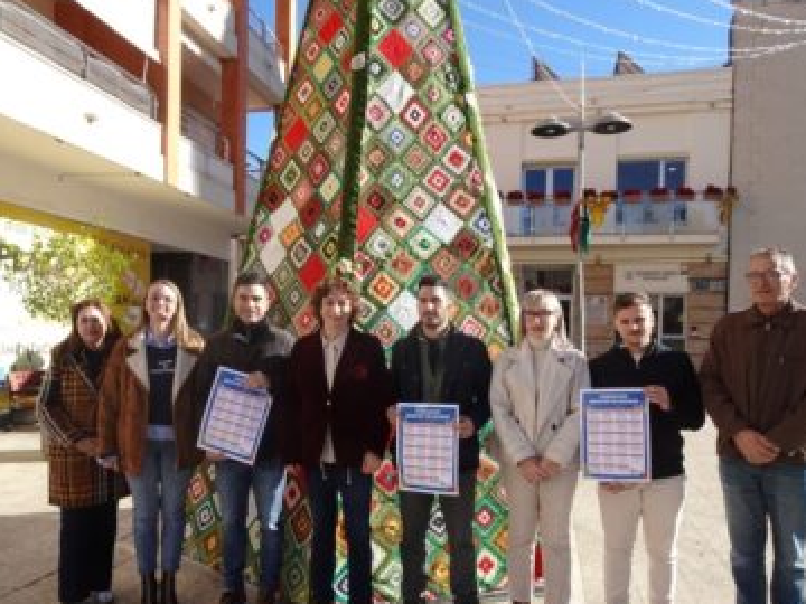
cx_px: 396
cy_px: 346
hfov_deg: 63.4
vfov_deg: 49.6
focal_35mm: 28
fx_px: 652
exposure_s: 1/400
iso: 80
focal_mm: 4.25
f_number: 3.5
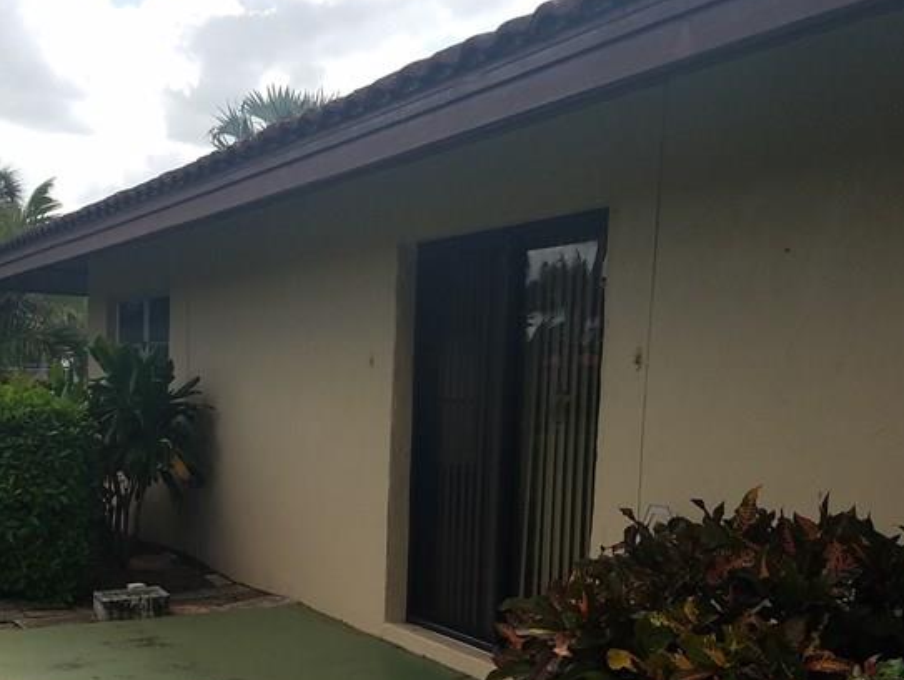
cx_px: 370
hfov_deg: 38.8
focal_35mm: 49
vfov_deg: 29.6
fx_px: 1280
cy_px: 435
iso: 50
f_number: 1.7
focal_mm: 4.2
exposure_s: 1/2200
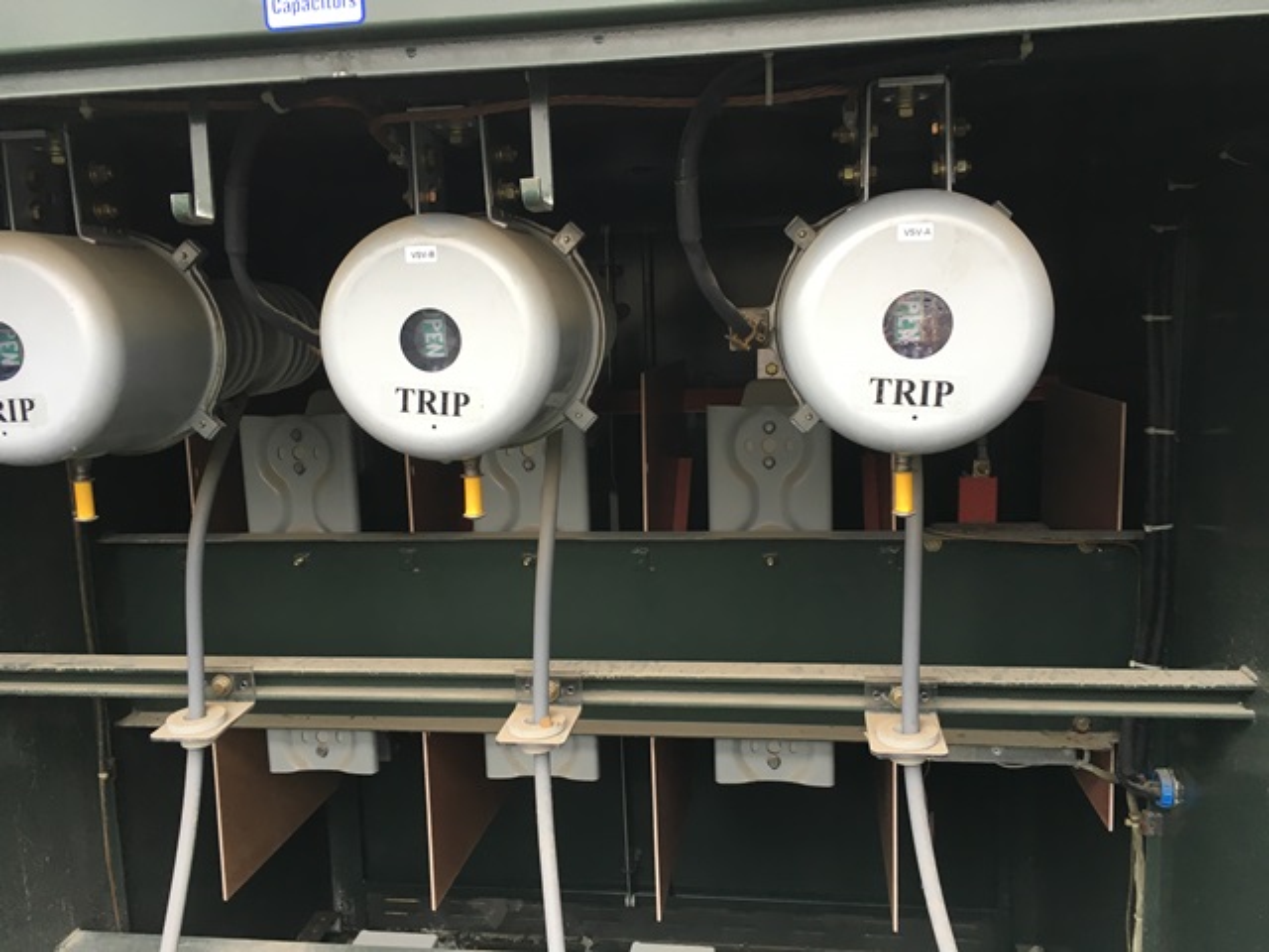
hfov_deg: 61.7
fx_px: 1063
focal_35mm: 29
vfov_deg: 48.2
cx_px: 634
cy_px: 476
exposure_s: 1/40
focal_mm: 4.15
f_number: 2.2
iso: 25
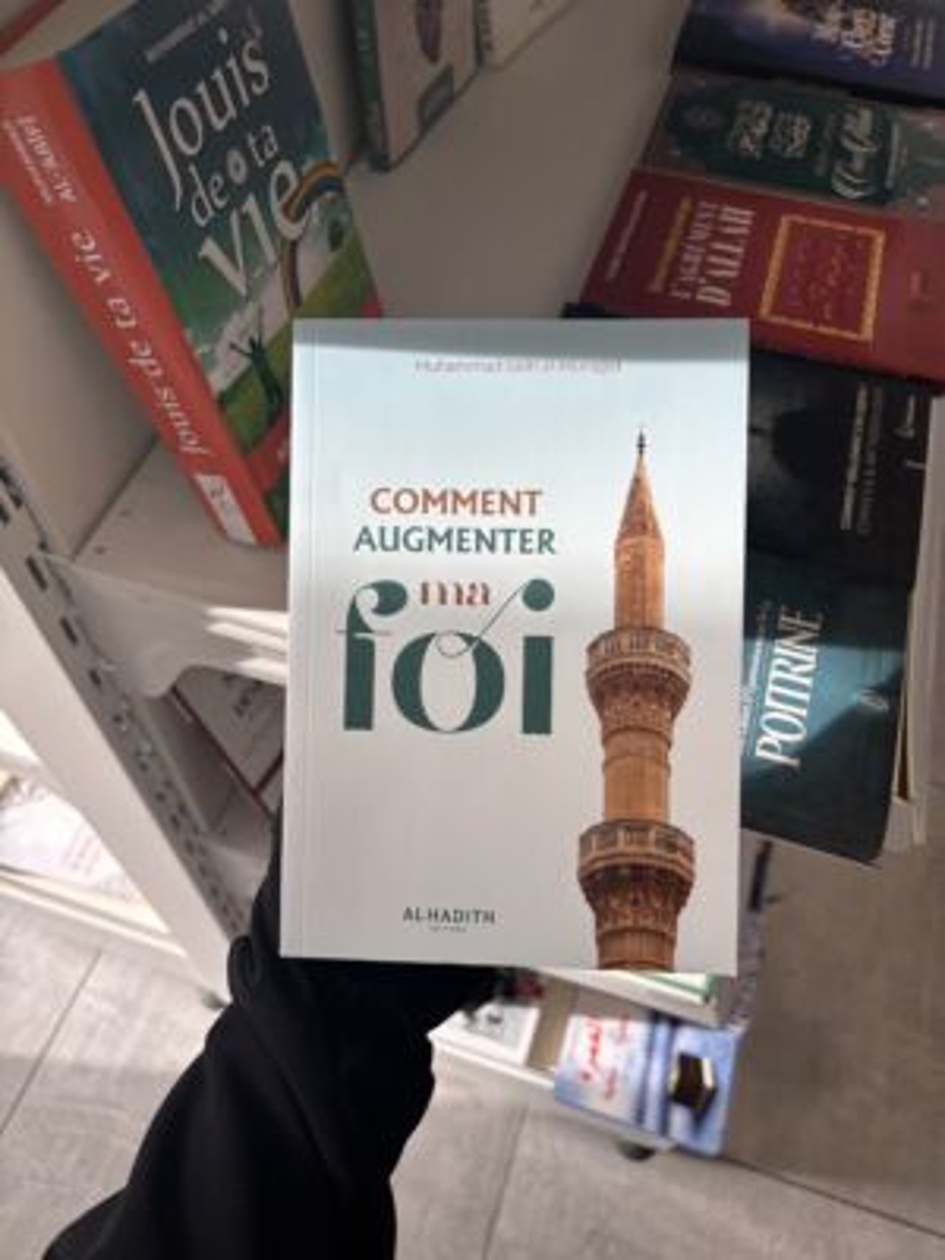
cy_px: 630
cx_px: 472
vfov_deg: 67.3
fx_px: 946
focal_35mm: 26
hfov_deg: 53.1
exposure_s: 1/399
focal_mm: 5.96
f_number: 1.6
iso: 50
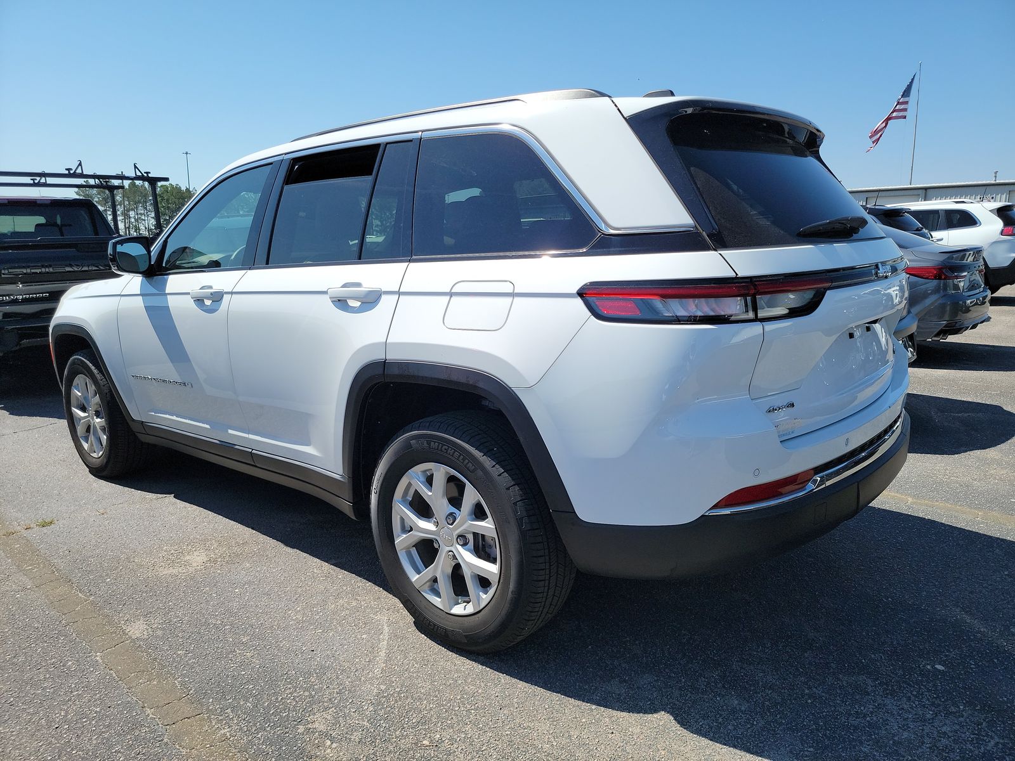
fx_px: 704
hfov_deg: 71.6
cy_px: 380
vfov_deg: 56.8
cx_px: 508
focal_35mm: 24
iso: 50
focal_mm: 6.7
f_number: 1.8
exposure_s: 1/866
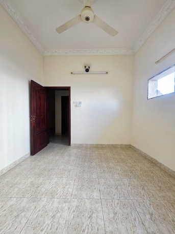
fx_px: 88
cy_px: 117
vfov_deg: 106.2
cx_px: 88
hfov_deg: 89.9
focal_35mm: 13
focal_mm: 2.2
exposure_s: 1/101
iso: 64
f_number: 1.9
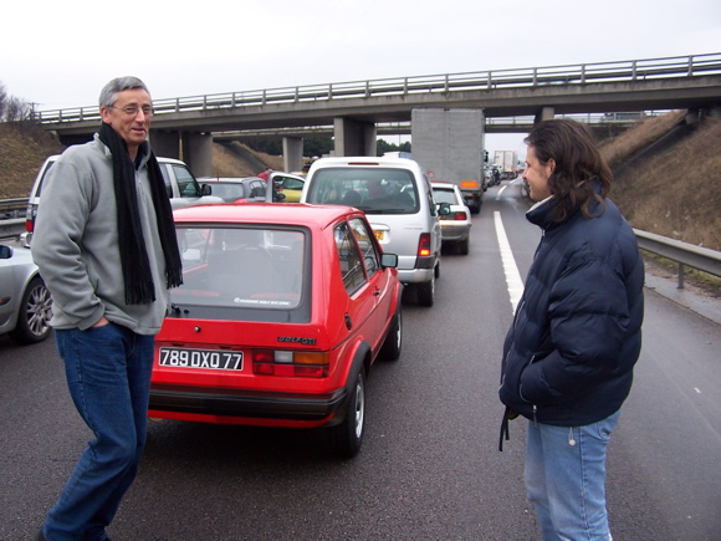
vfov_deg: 37.7
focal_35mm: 38
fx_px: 791
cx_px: 360
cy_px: 270
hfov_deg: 49.0
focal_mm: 6.3
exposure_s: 1/60
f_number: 2.8
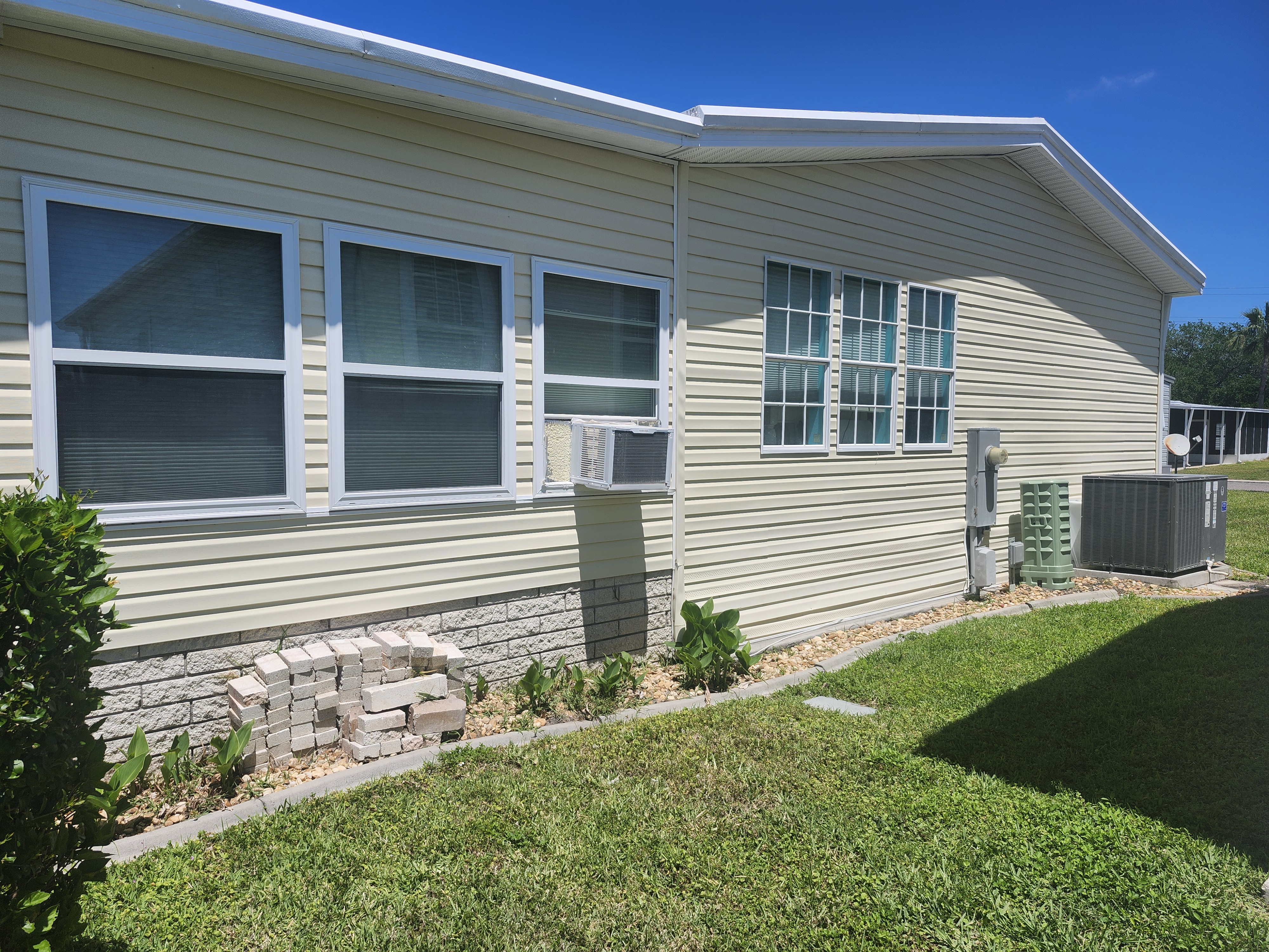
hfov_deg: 73.9
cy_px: 476
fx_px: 843
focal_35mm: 23
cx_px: 634
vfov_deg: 58.9
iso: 25
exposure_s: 1/2476
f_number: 1.8
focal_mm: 5.54
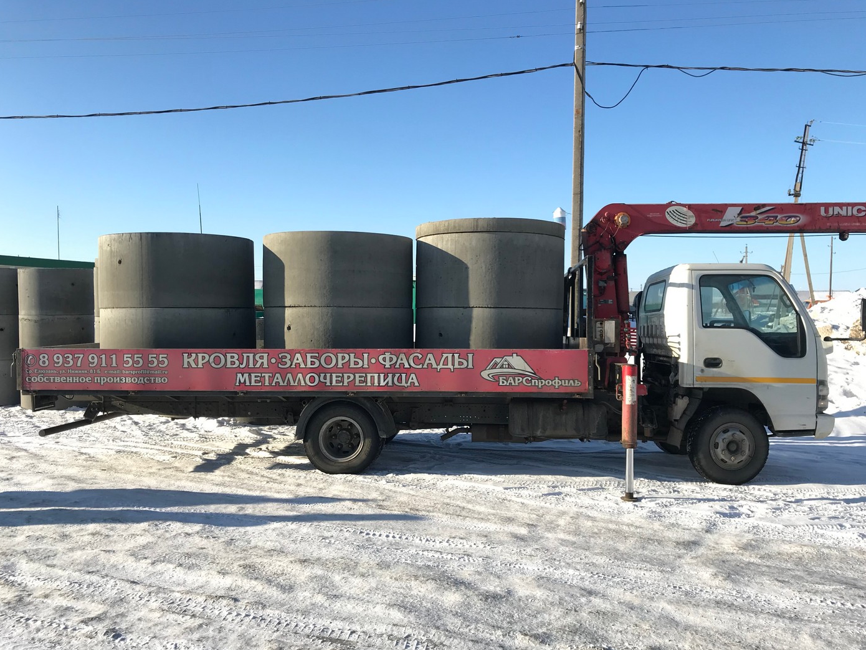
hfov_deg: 61.7
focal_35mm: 29
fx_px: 726
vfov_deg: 48.2
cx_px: 432
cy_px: 335
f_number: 1.8
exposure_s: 1/1408
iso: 20
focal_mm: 3.99
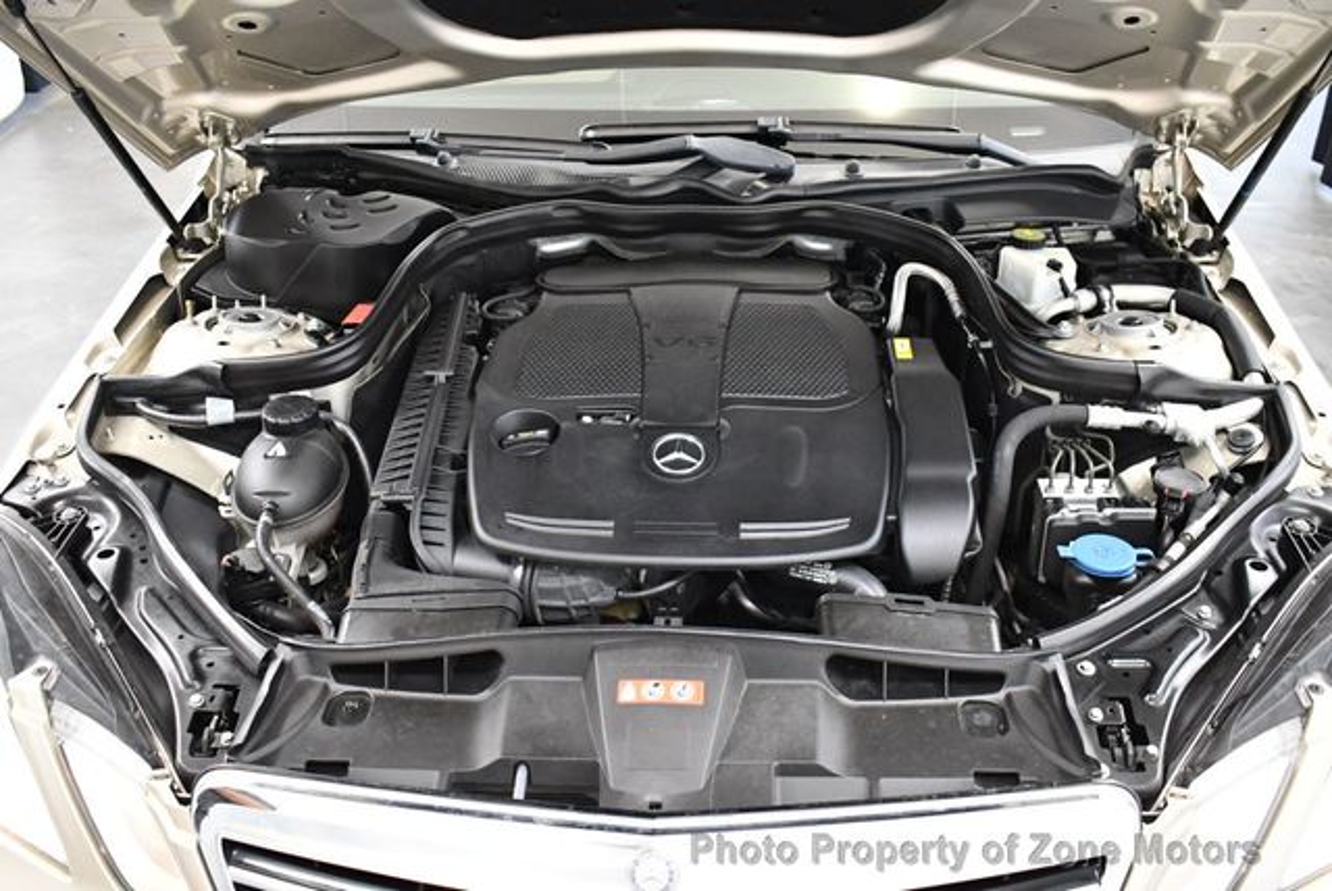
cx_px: 666
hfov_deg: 53.1
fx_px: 1333
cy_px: 446
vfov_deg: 36.9
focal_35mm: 36
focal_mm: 18
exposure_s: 1/100
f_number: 3.5
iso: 3200
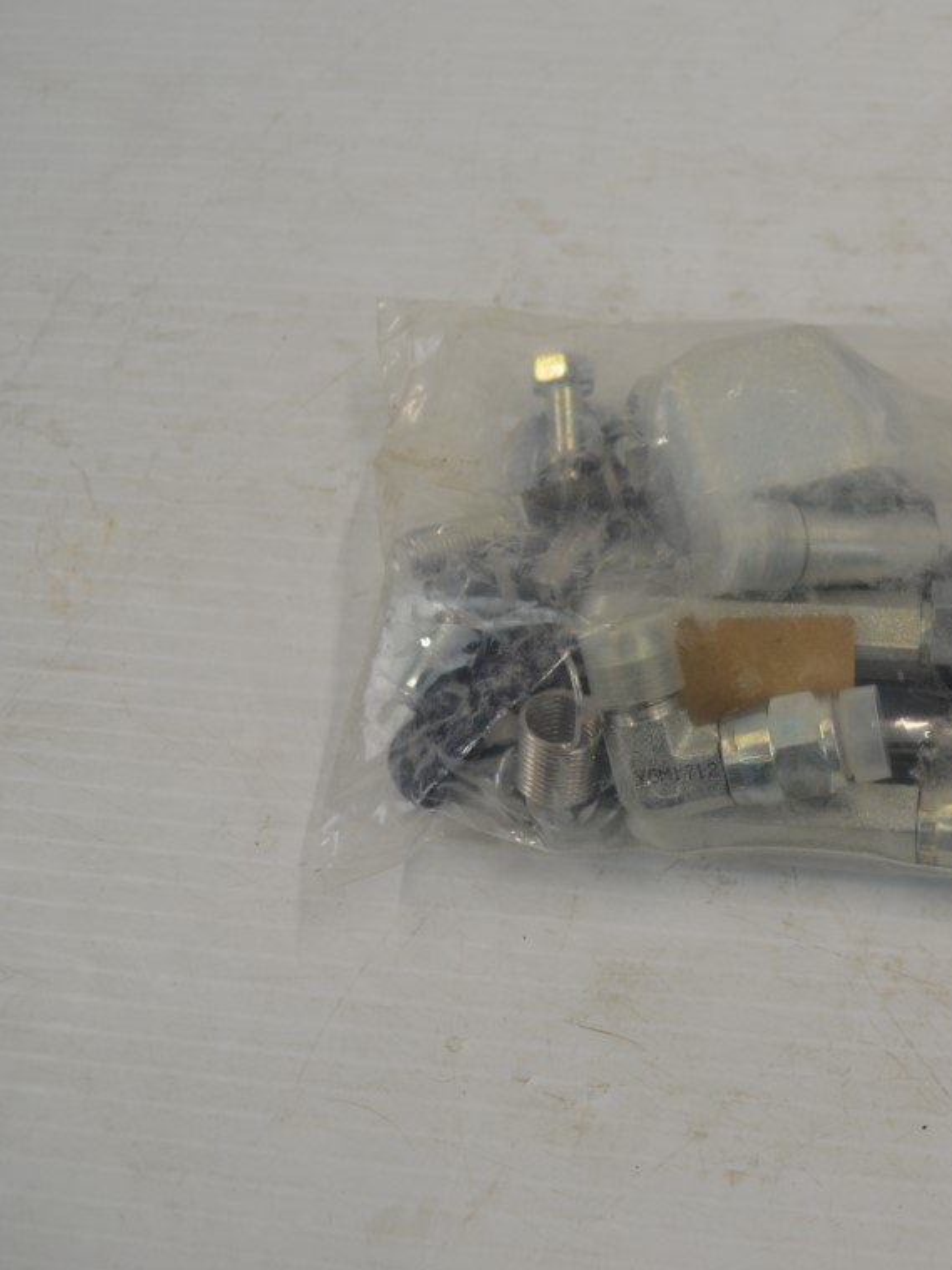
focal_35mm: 44
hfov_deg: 31.0
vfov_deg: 43.0
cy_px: 629
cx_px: 903
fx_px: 1614
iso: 400
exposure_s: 1/125
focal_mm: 20
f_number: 5.6
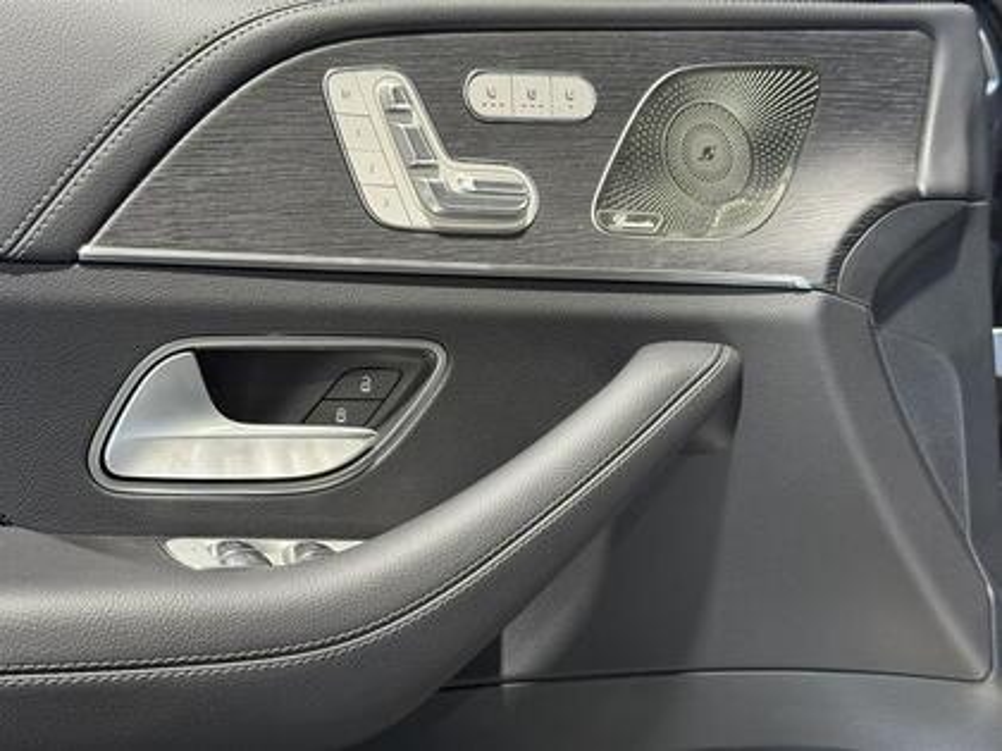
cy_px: 376
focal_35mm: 48
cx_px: 501
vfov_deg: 30.3
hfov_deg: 39.7
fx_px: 1389
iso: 200
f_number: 1.78
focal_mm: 6.76
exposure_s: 1/40
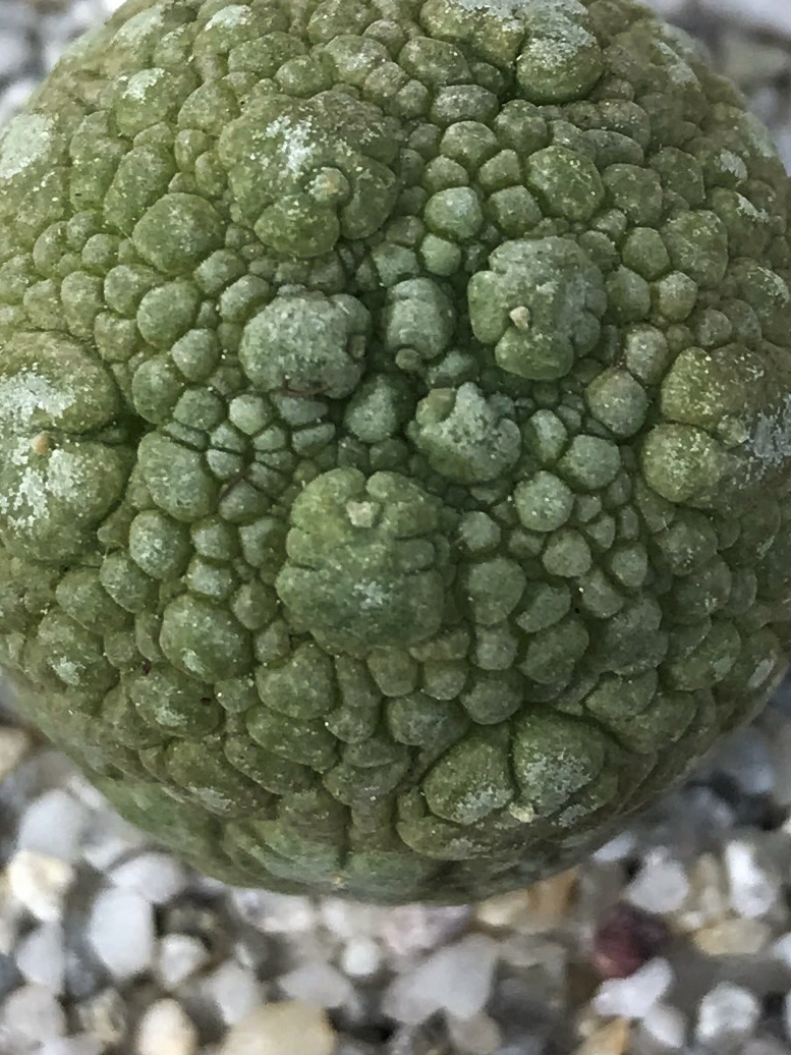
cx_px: 385
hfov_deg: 27.5
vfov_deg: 35.9
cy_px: 371
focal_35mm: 53
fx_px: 1615
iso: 20
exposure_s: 1/238
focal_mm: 3.99
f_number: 1.8
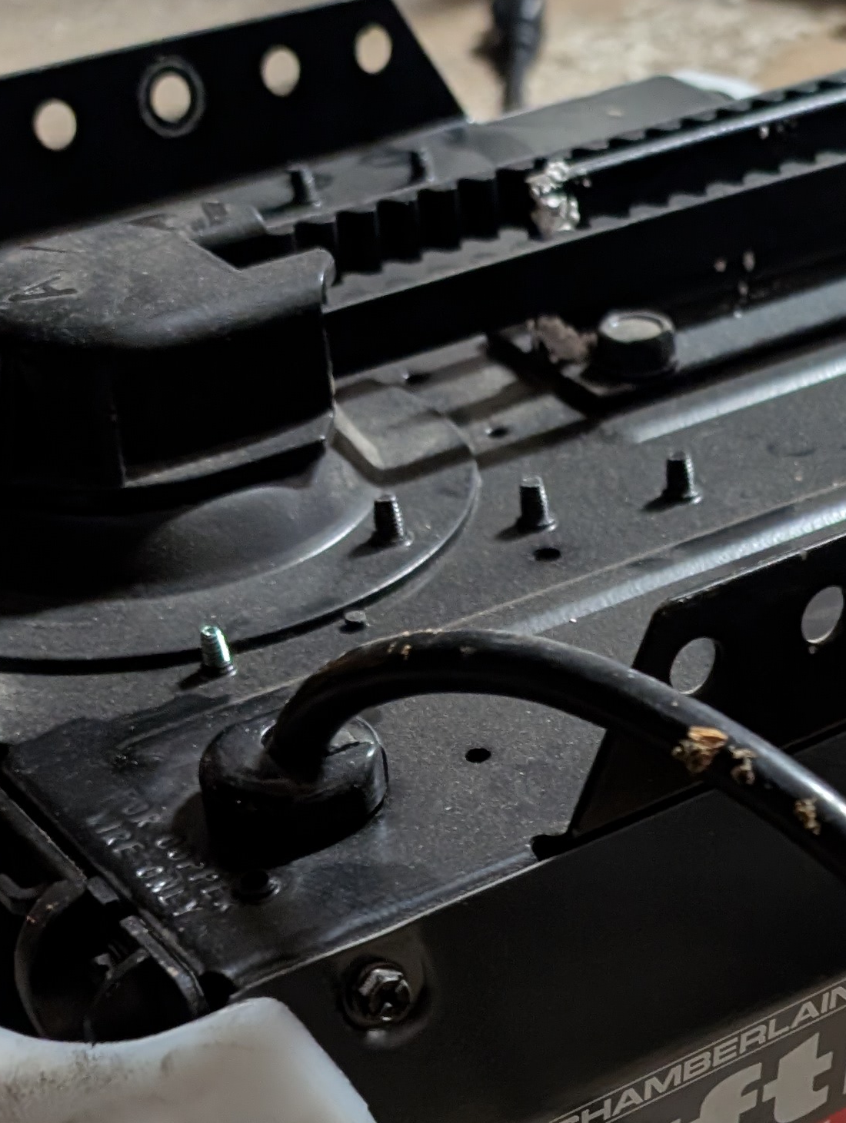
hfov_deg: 21.3
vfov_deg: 26.5
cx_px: 814
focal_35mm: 67
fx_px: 2178
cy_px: 1253
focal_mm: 6.9
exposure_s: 1/60
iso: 773
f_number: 1.68
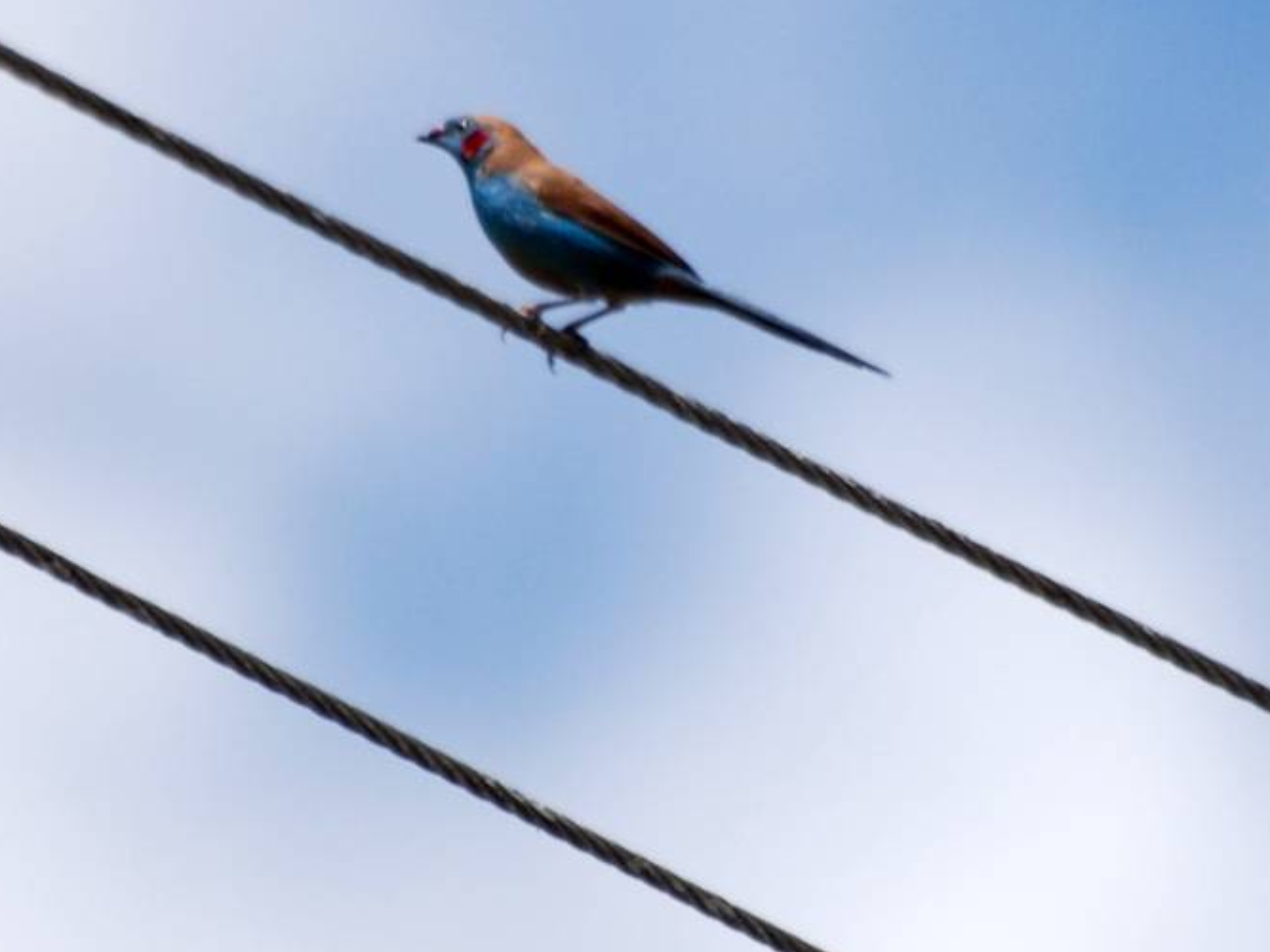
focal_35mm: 1039
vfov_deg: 1.4
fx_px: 38112
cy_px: -22
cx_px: 1040
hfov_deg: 1.9
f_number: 5.6
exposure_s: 1/1000
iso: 200
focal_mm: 300
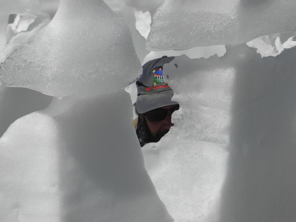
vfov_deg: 14.1
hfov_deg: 18.7
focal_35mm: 105
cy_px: 111
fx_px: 898
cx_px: 148
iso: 100
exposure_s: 1/1600
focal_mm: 22.5
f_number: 5.6
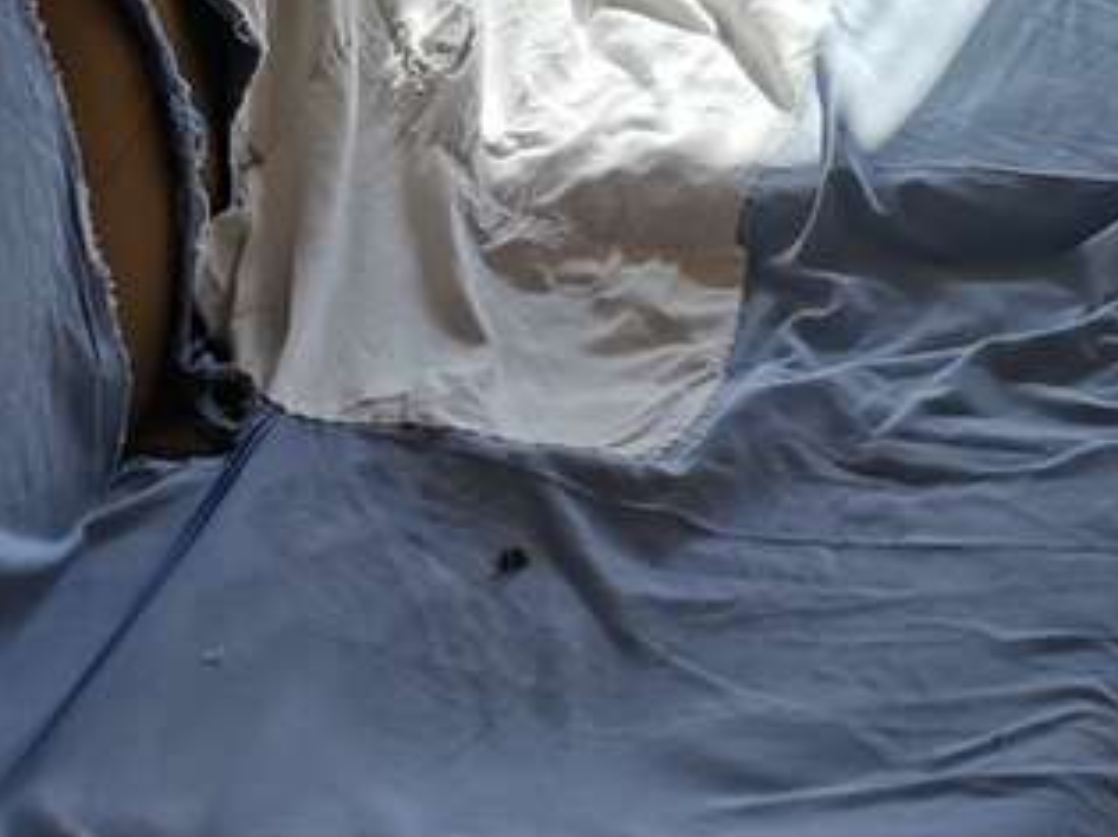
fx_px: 4003
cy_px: -1108
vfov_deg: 10.4
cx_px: 1295
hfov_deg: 15.4
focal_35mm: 124
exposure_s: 1/668
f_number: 1.8
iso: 50
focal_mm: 4.75
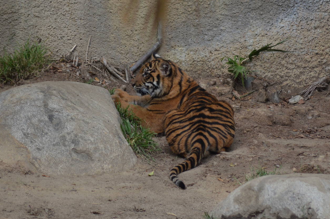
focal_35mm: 461
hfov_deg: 4.5
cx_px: 173
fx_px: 4218
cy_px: 127
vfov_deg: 3.0
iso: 720
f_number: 5
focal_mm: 240
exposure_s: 1/1000
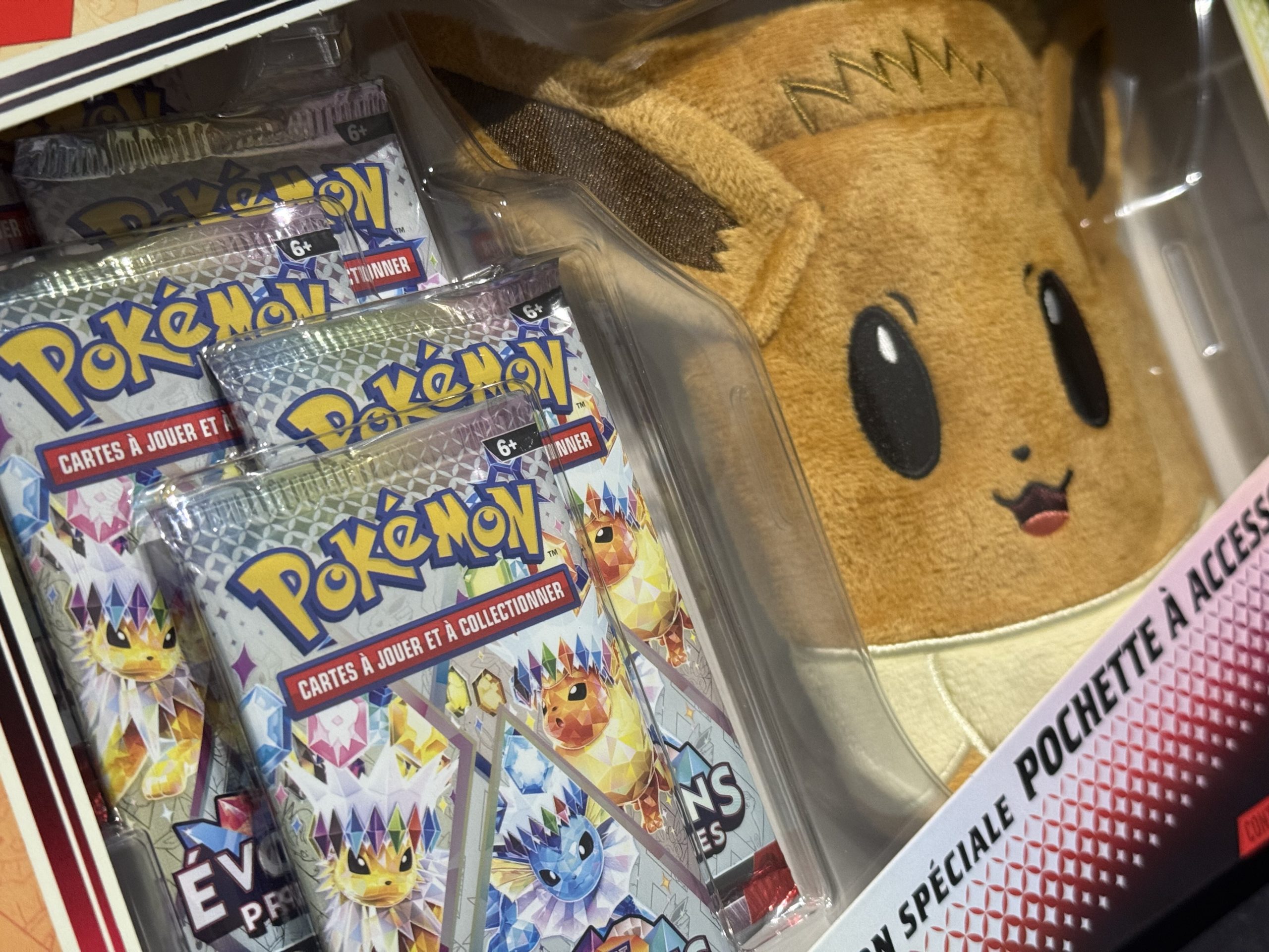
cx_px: 634
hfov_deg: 39.7
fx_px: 1760
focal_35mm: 48
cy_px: 476
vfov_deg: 30.3
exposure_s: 1/60
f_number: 1.78
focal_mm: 6.76
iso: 250
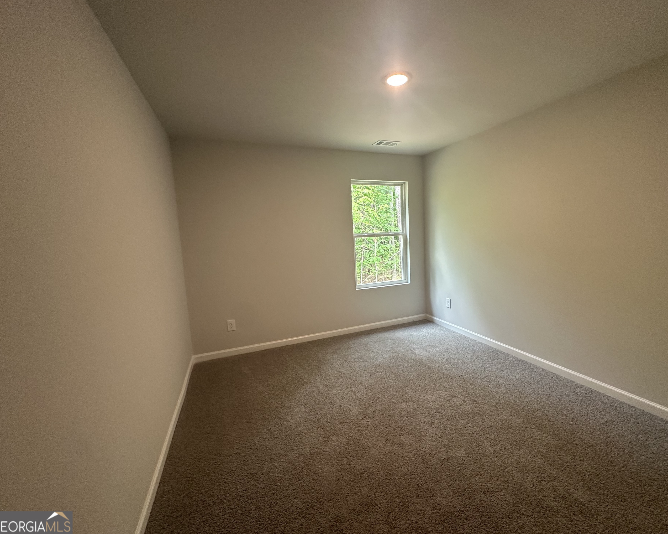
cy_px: 264
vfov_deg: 84.0
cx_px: 357
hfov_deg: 96.7
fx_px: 297
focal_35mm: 15
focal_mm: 2.22
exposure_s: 1/120
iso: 250
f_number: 2.2
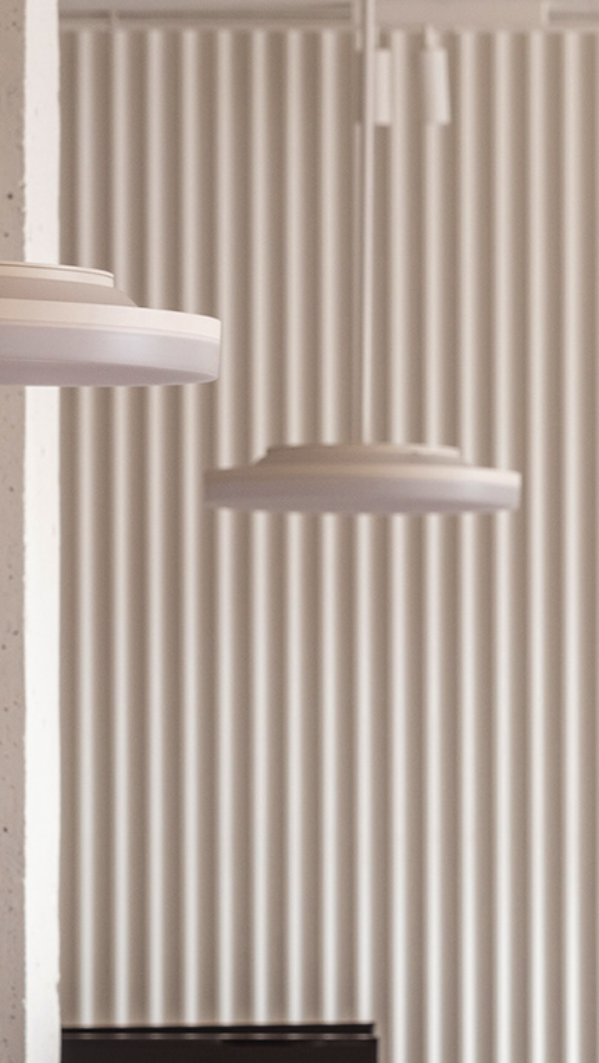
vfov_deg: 10.7
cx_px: 806
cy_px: 689
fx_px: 5669
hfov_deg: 6.0
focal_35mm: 201
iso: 320
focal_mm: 51
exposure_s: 1/10
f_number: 4
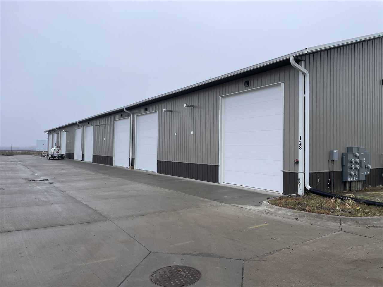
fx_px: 288
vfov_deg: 53.1
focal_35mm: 26
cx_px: 192
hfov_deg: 67.3
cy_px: 144
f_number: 1.6
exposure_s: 1/764
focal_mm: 4.2
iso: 32
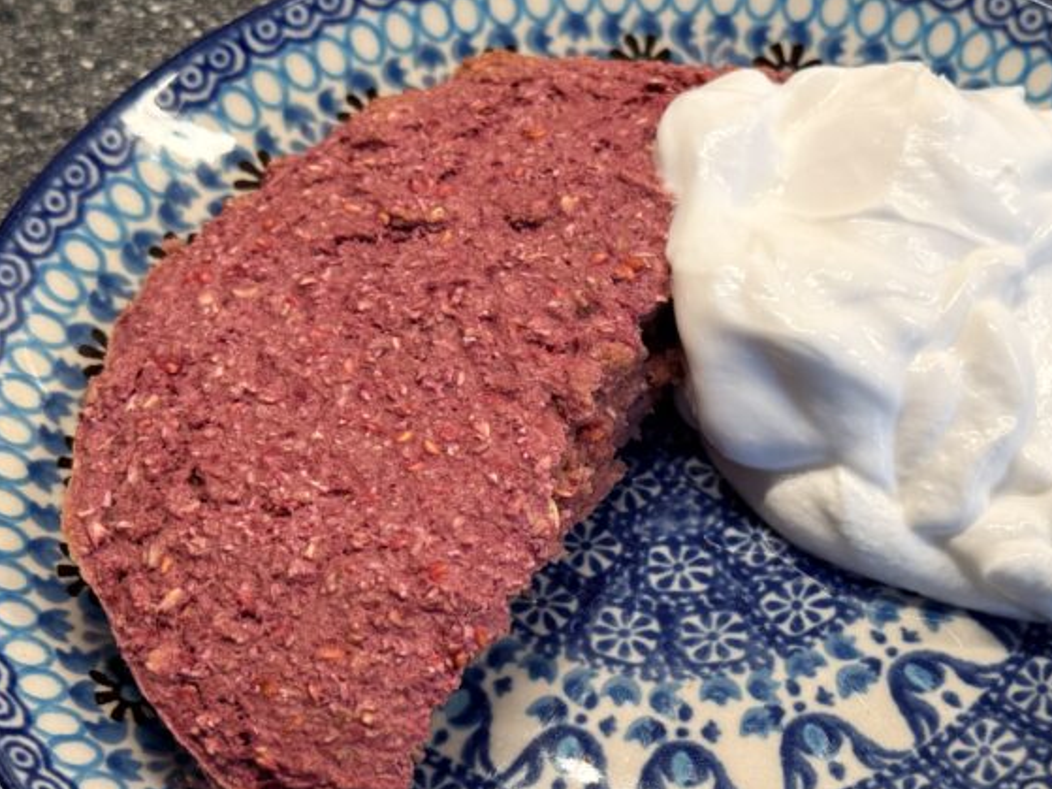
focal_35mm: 66
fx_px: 2005
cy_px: 523
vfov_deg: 22.2
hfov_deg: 29.3
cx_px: 674
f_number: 1.78
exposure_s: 1/59
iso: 125
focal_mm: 6.76
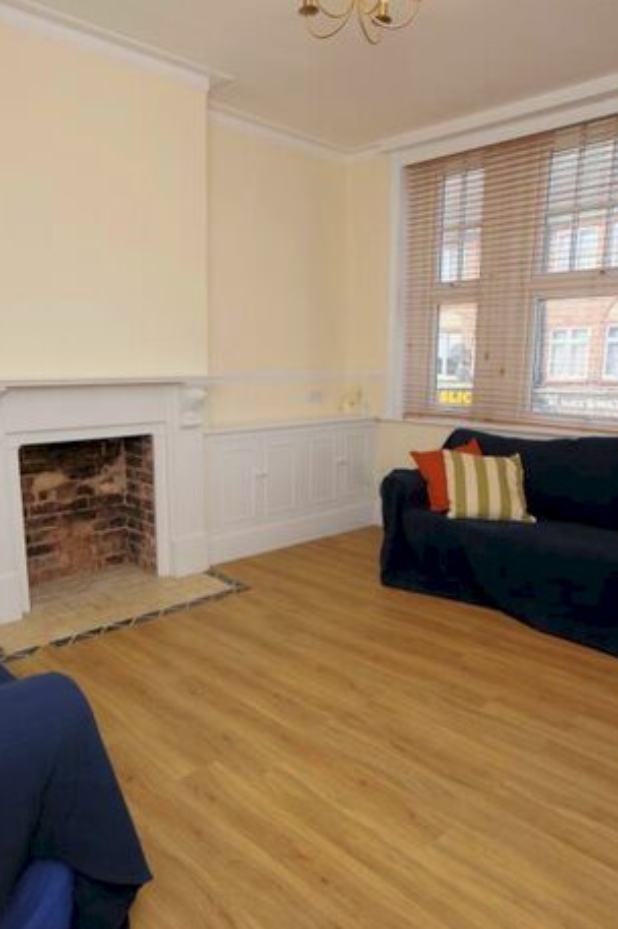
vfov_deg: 76.1
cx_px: 285
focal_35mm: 23
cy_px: 471
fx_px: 593
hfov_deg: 55.0
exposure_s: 1/60
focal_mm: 10
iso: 200
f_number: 5.6
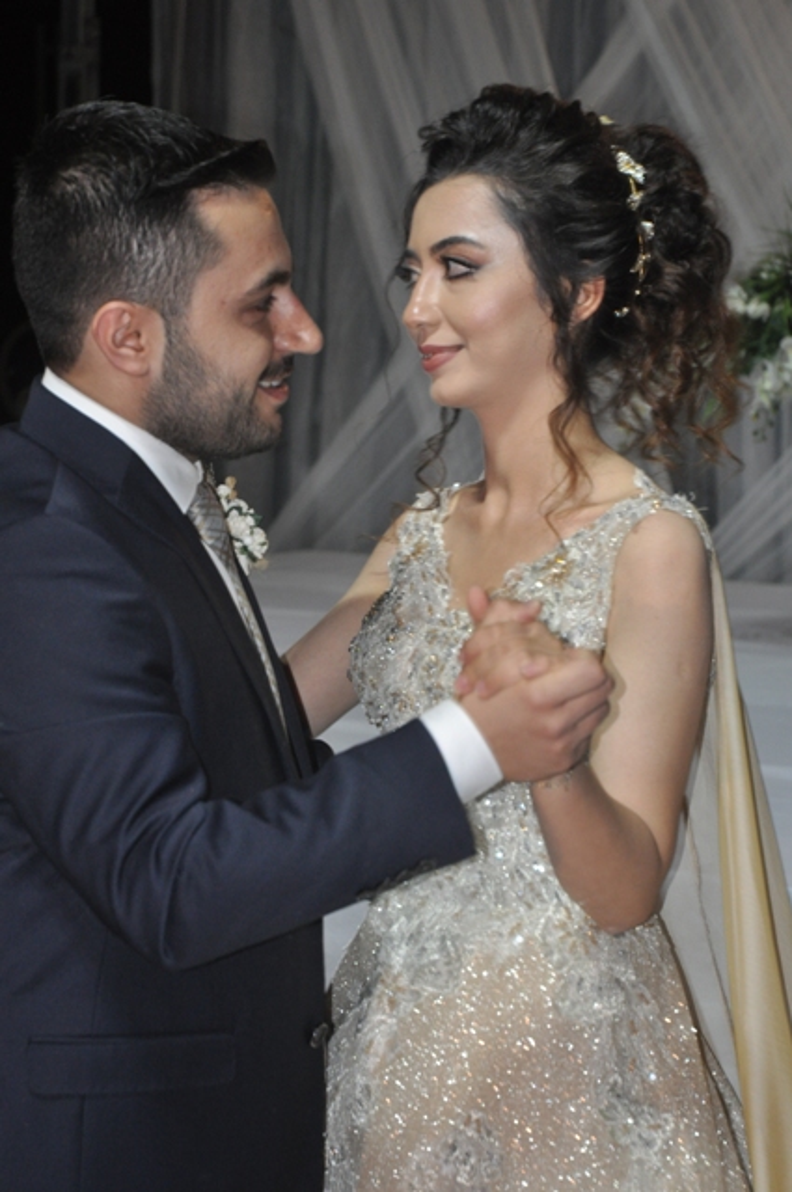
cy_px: 596
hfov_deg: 16.5
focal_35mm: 82
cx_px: 396
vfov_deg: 24.6
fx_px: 2730
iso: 800
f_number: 4.5
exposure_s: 1/60
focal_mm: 55
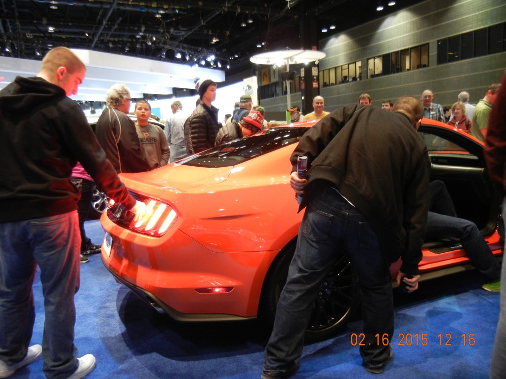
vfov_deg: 46.8
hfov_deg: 60.0
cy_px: 190
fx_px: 439
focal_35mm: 30
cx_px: 253
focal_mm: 5.4
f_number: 3.5
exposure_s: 1/41.1
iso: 400
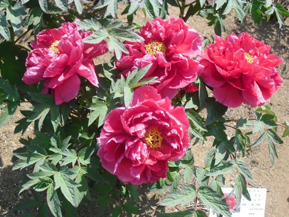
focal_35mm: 44
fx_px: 367
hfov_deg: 42.9
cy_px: 108
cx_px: 144
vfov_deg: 32.9
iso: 100
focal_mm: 7.7
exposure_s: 1/80
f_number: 8.5
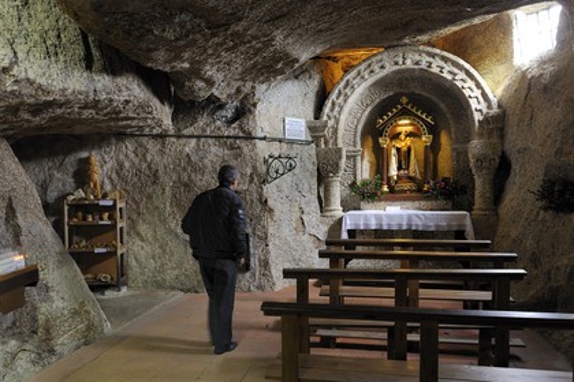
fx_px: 462
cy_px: 191
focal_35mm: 29
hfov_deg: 63.7
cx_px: 287
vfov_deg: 45.0
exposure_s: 1/30
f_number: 3.5
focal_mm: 29
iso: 800
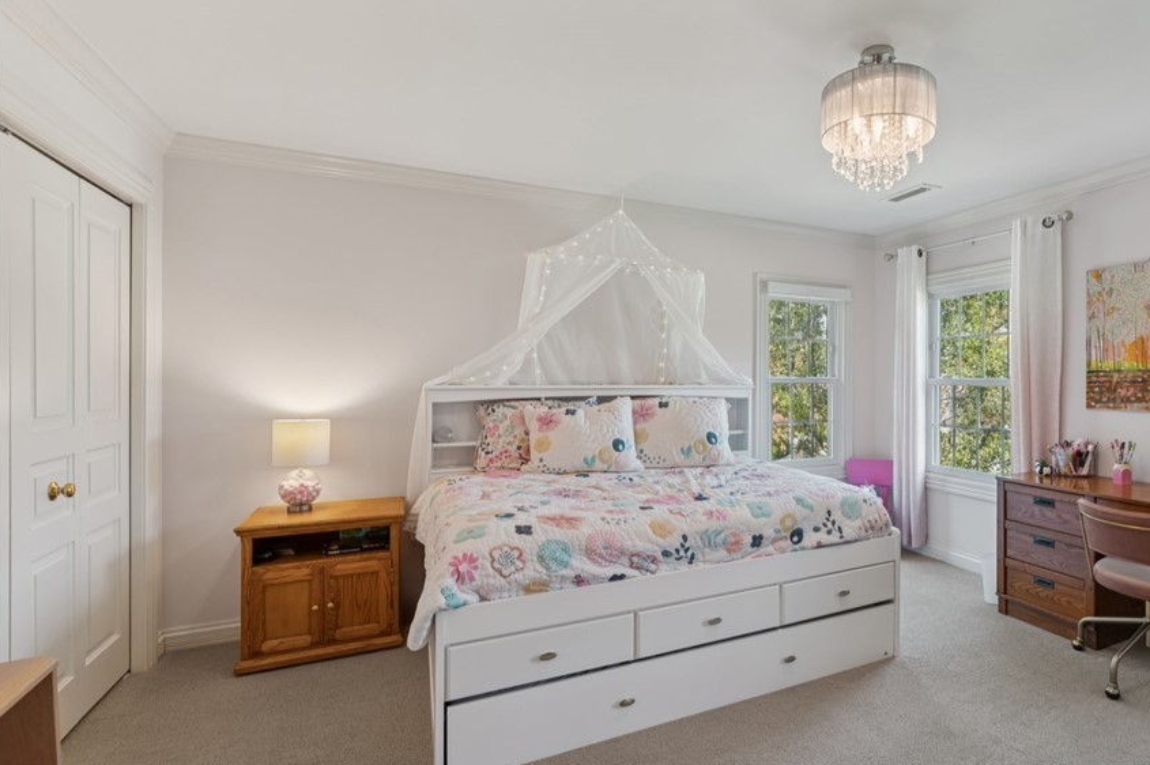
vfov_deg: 67.3
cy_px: 367
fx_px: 575
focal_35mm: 18
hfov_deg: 87.9
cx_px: 732
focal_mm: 14
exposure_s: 1/25
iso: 200
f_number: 5.6
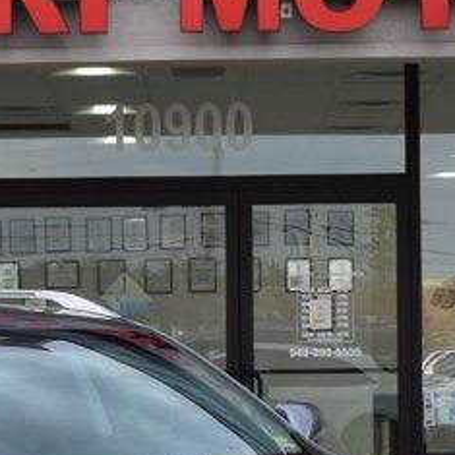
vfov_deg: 10.1
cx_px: 165
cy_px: 401
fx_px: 2556
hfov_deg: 10.2
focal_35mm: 172
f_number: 9
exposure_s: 1/125
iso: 400
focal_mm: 31
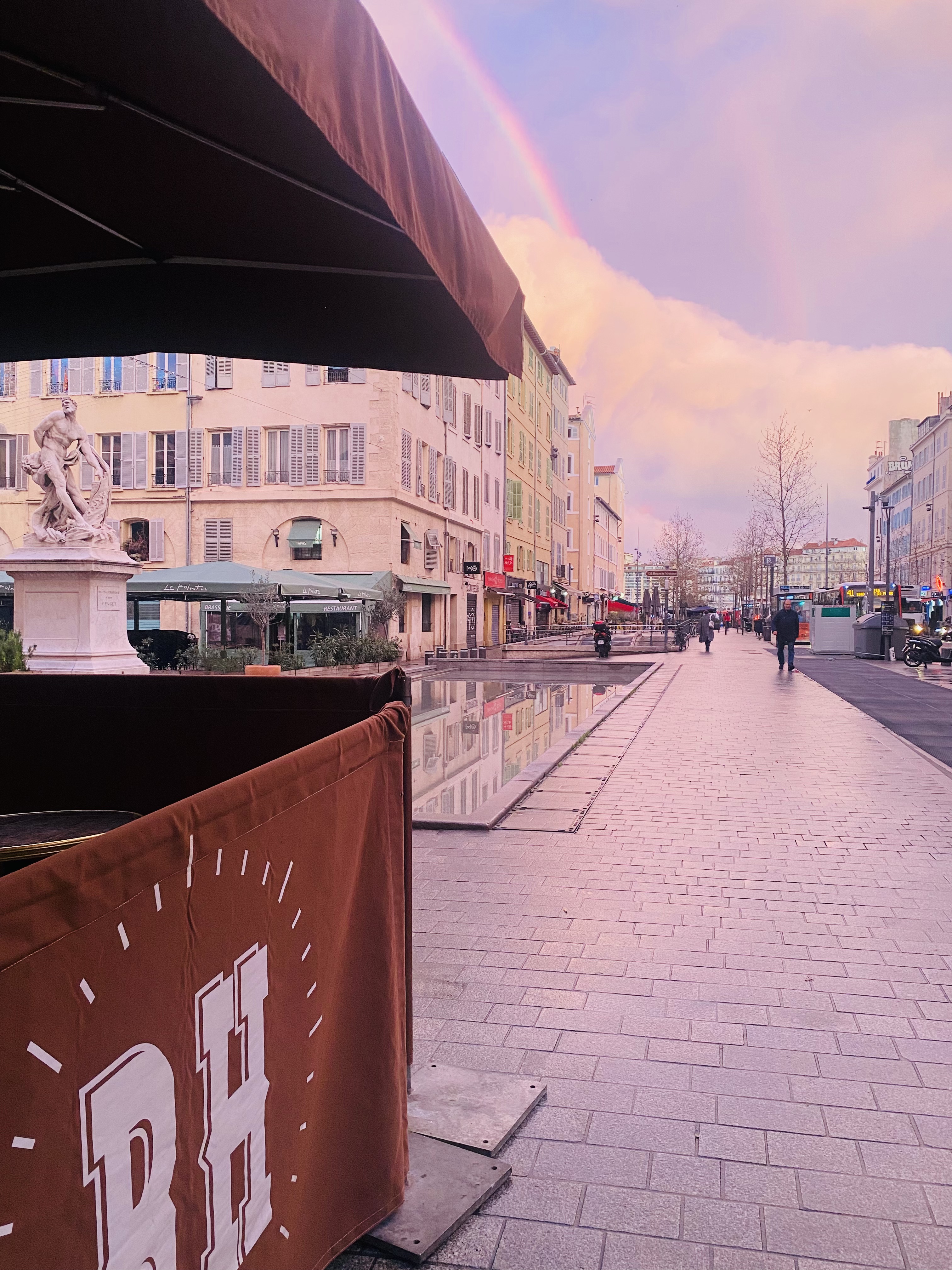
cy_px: 635
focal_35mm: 26
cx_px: 476
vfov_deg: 67.3
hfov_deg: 53.1
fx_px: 953
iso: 125
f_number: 1.8
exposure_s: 1/85
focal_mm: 4.25
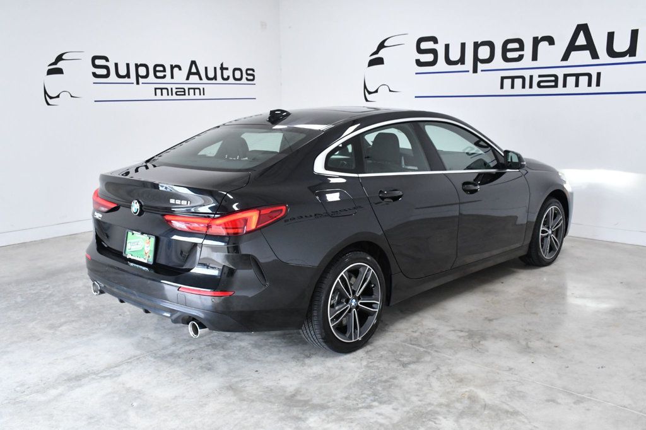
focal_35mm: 36
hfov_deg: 53.1
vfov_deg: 36.8
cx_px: 323
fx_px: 646
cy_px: 215
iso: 2500
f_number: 9
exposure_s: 1/320
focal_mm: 24
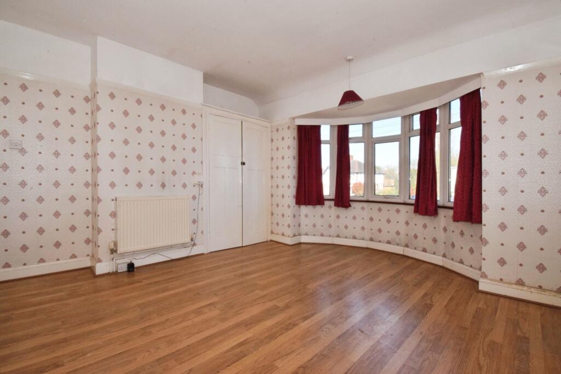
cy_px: 187
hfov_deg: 100.4
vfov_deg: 77.3
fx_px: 234
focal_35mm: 15
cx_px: 280
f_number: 22
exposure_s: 1/60
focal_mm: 10
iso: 1000
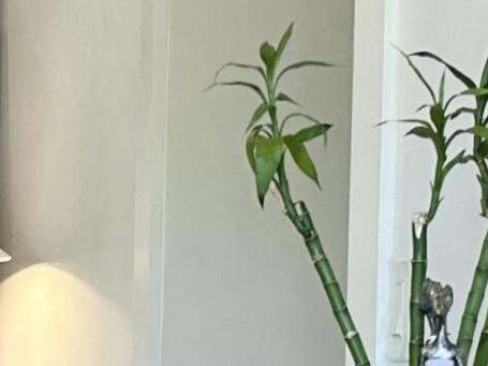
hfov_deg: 11.5
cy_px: 530
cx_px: -523
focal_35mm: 152
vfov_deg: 9.5
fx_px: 2142
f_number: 1.78
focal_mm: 6.86
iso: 125
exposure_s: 1/120
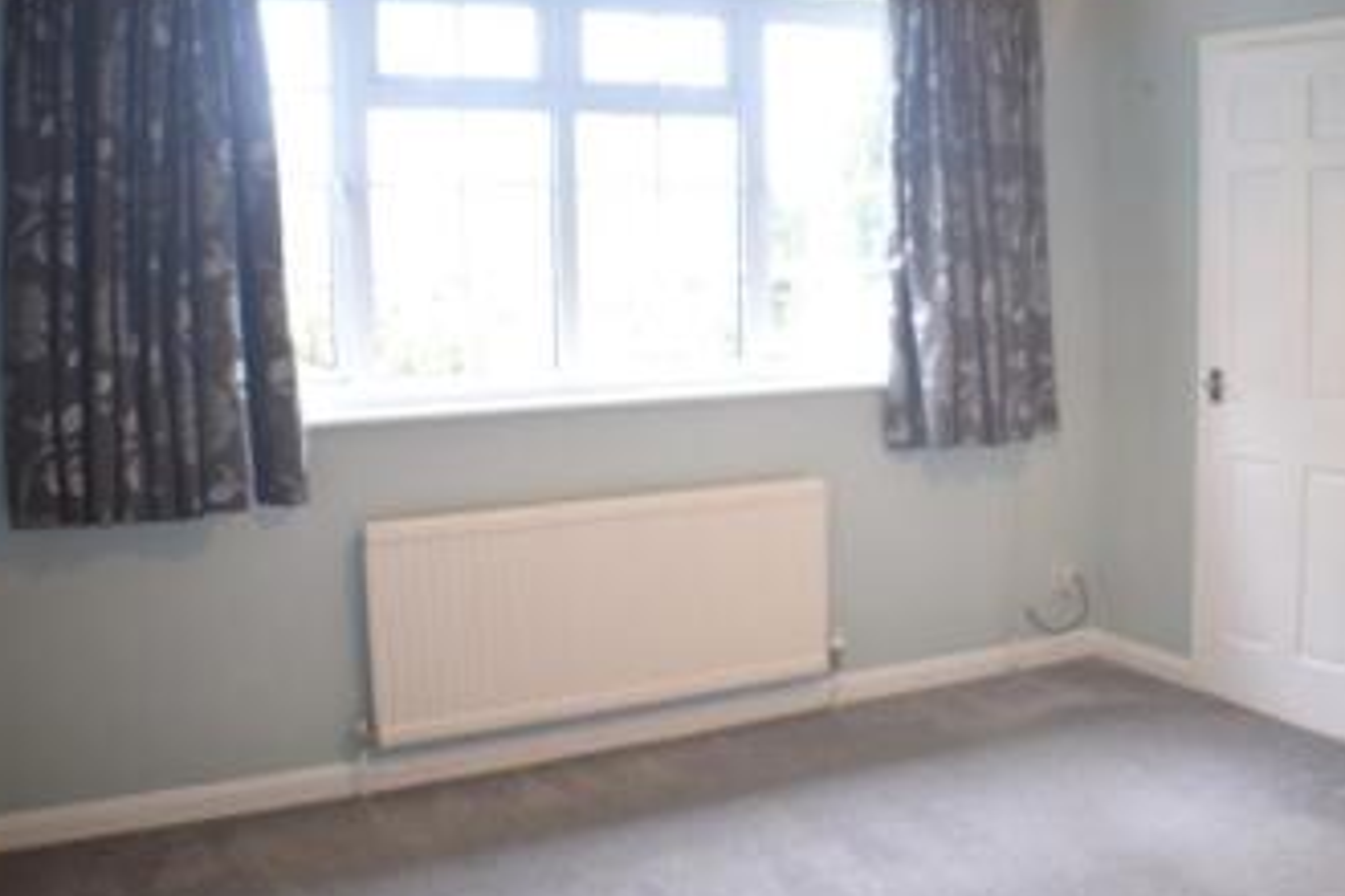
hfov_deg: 39.5
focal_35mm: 50
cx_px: 848
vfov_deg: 27.1
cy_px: 393
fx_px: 1857
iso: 400
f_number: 3.8
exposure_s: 1/10
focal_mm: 23
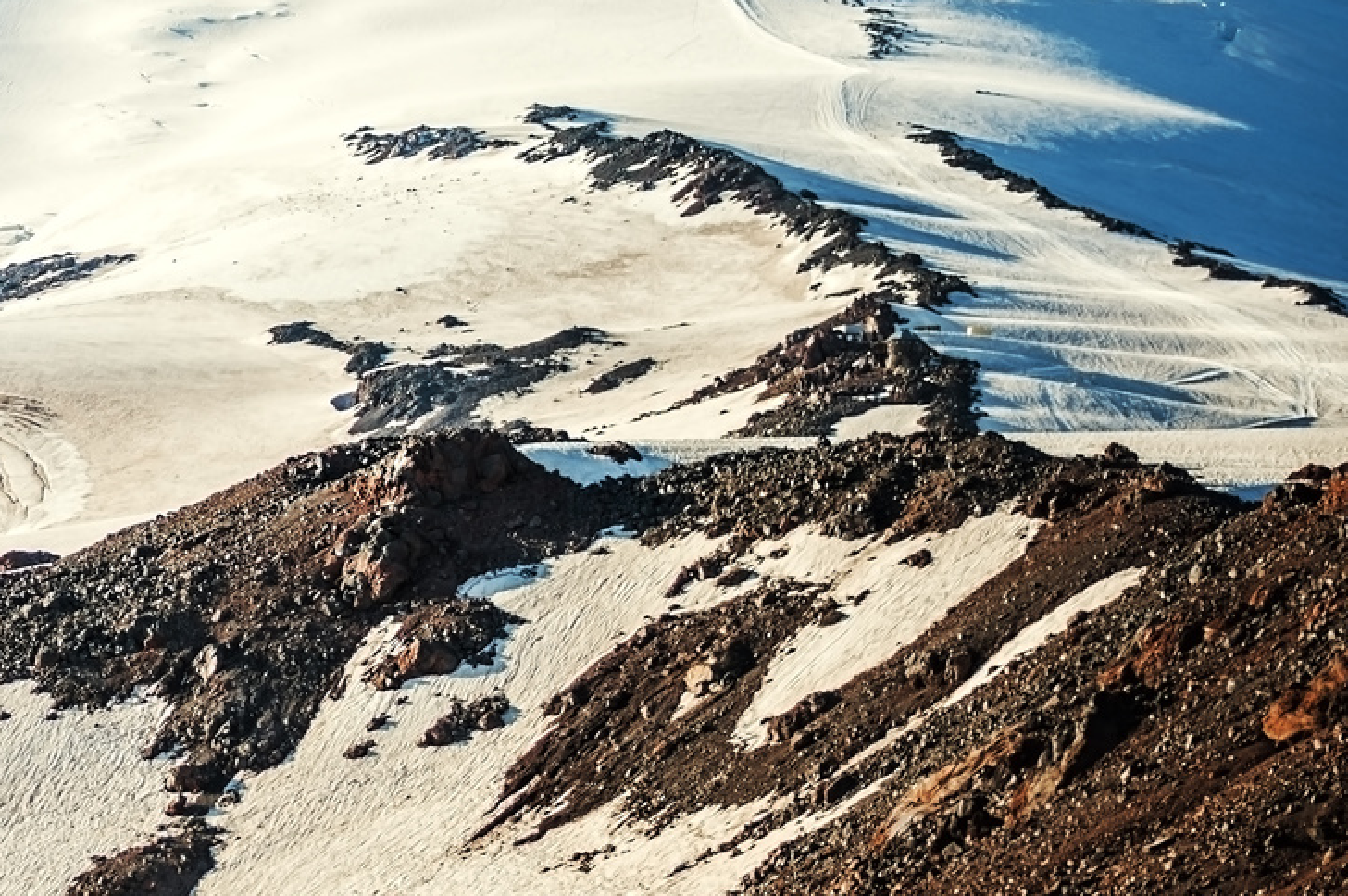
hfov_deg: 17.2
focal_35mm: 116
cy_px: 144
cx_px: -26
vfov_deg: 11.7
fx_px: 4340
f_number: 1.8
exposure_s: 1/8000
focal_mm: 50
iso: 200
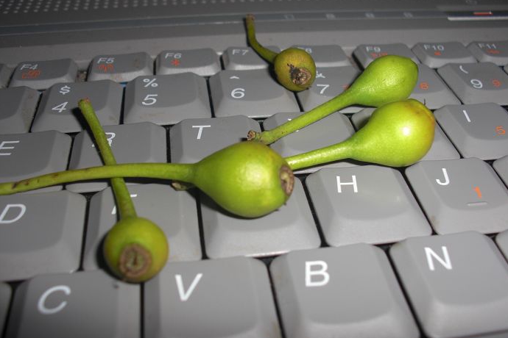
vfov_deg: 35.0
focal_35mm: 38
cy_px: 189
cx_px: 256
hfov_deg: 50.7
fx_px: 536
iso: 50
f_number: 7.9
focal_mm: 6.3
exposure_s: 1/60
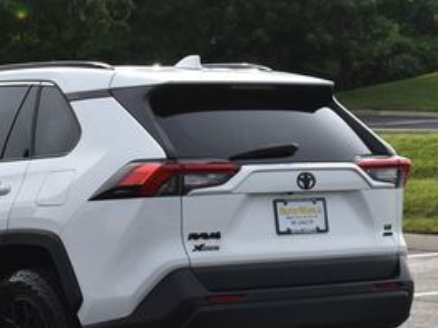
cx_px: 12
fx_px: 1782
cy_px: 252
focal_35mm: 141
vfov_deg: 10.5
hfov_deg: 13.8
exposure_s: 1/250
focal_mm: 40
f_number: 7.1
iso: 200
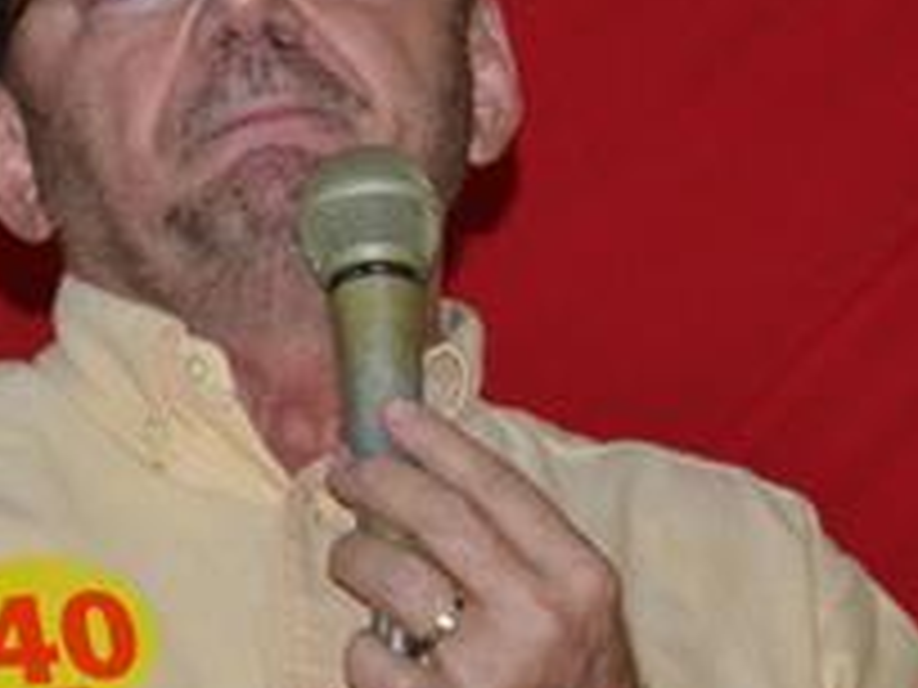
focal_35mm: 444
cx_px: 104
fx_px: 11775
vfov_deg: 3.3
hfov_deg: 4.5
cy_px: 348
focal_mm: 98
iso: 3200
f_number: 5.6
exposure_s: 1/60
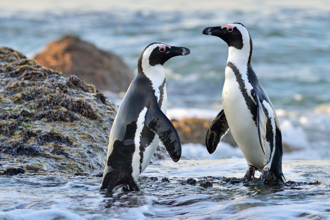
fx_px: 1833
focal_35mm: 200
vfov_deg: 6.9
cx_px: 165
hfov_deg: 10.3
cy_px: 110
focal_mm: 200
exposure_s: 1/200
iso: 360
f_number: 11
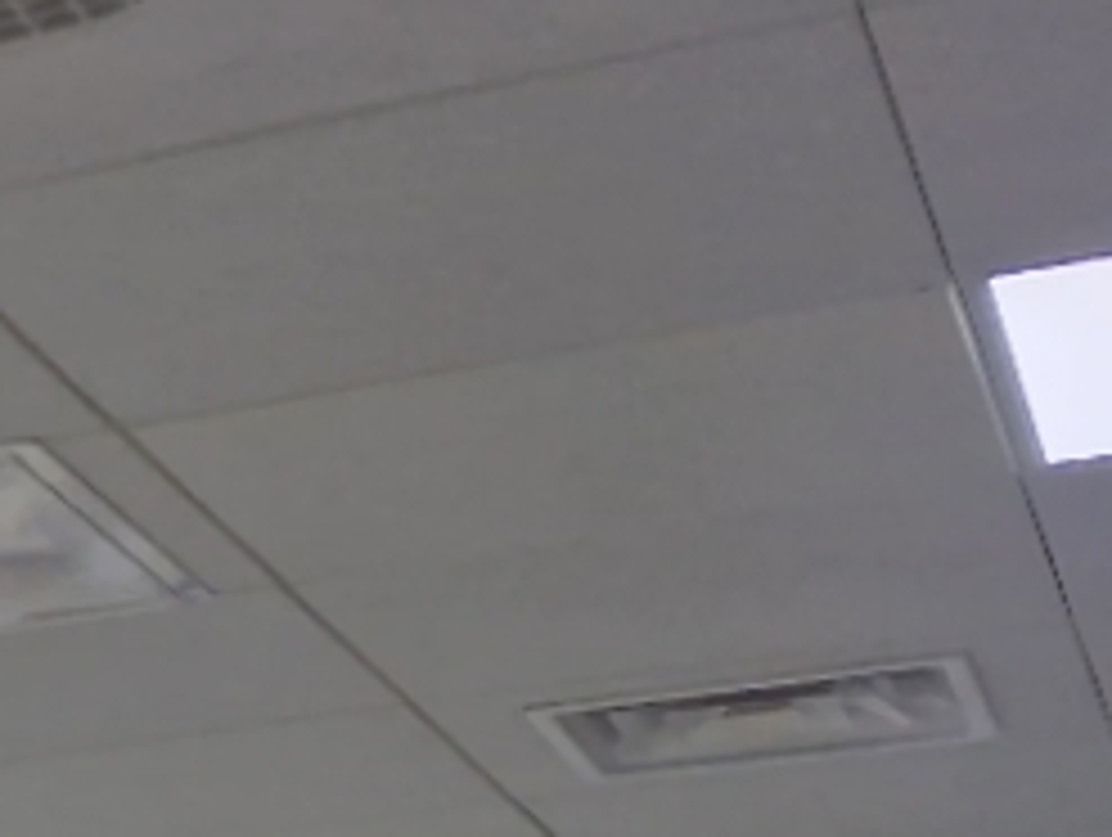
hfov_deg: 12.9
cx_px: -1495
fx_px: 3828
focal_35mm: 119
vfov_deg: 10.7
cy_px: 2002
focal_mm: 5.54
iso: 50
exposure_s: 1/120
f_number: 1.8
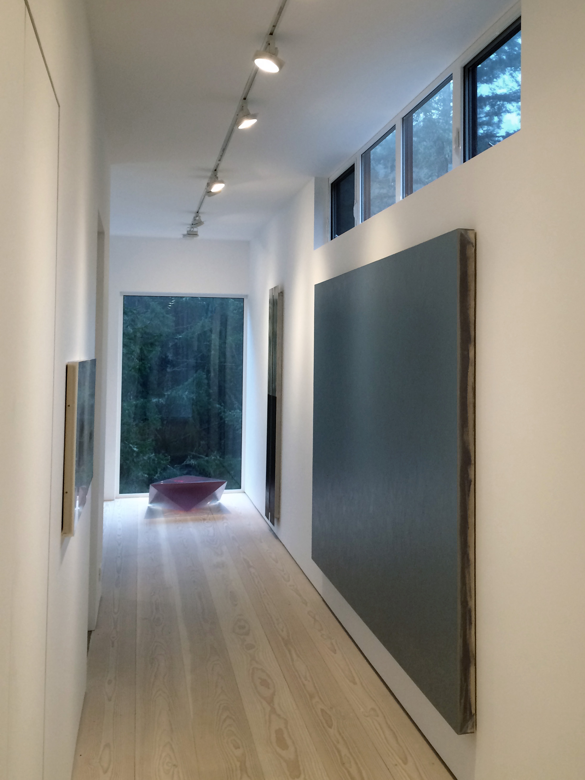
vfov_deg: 61.7
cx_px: 292
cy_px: 390
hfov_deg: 48.2
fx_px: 653
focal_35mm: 29
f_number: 2.2
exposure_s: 1/30
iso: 80
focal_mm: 4.15
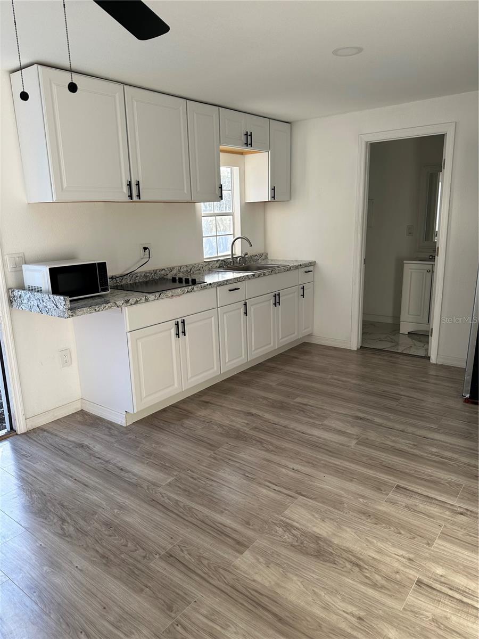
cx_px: 240
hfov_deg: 56.8
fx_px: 443
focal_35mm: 24
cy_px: 320
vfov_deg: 71.6
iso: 64
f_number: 1.78
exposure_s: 1/230
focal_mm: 6.86
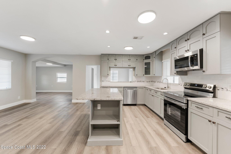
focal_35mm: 14
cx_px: 116
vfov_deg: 81.3
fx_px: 90
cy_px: 77
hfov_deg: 104.2
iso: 400
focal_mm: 14
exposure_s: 1/13
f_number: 4
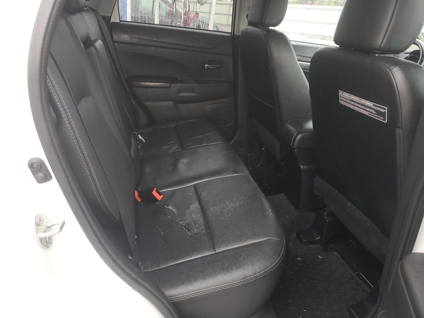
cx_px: 212
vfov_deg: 53.1
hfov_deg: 67.3
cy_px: 159
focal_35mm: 26
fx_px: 318
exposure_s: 1/60.2
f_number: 1.5
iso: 58
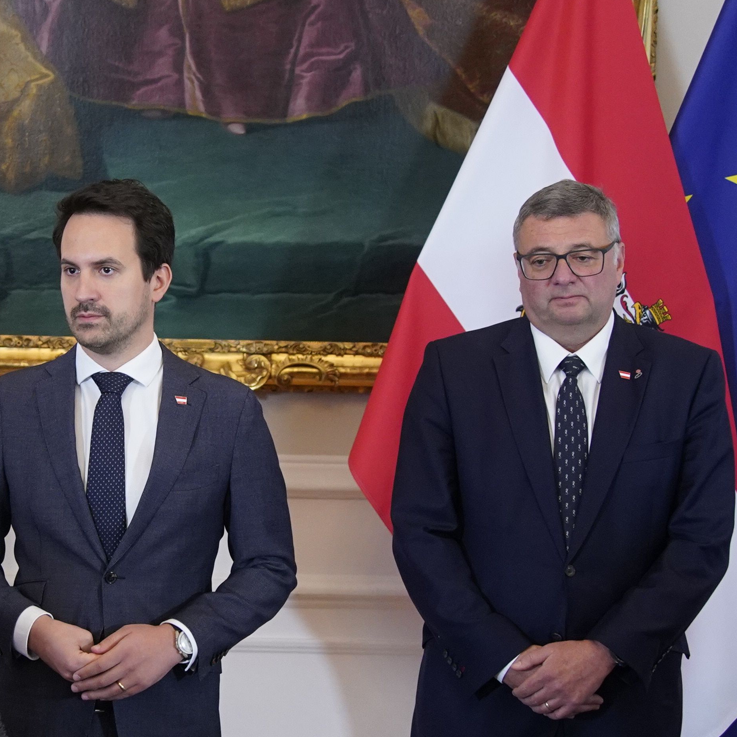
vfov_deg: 16.7
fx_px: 2505
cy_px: 383
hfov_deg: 16.5
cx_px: 92
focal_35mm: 104
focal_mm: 39
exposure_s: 1/200
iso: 2500
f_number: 3.2
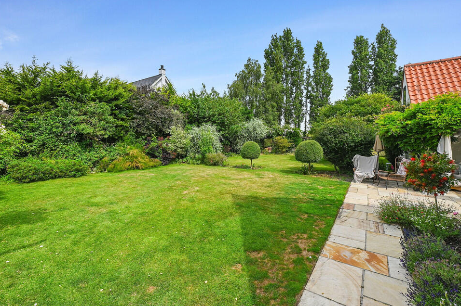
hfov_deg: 100.3
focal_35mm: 15
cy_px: 146
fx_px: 192
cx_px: 217
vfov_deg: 77.2
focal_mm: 14
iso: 640
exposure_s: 1/2000
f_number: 8
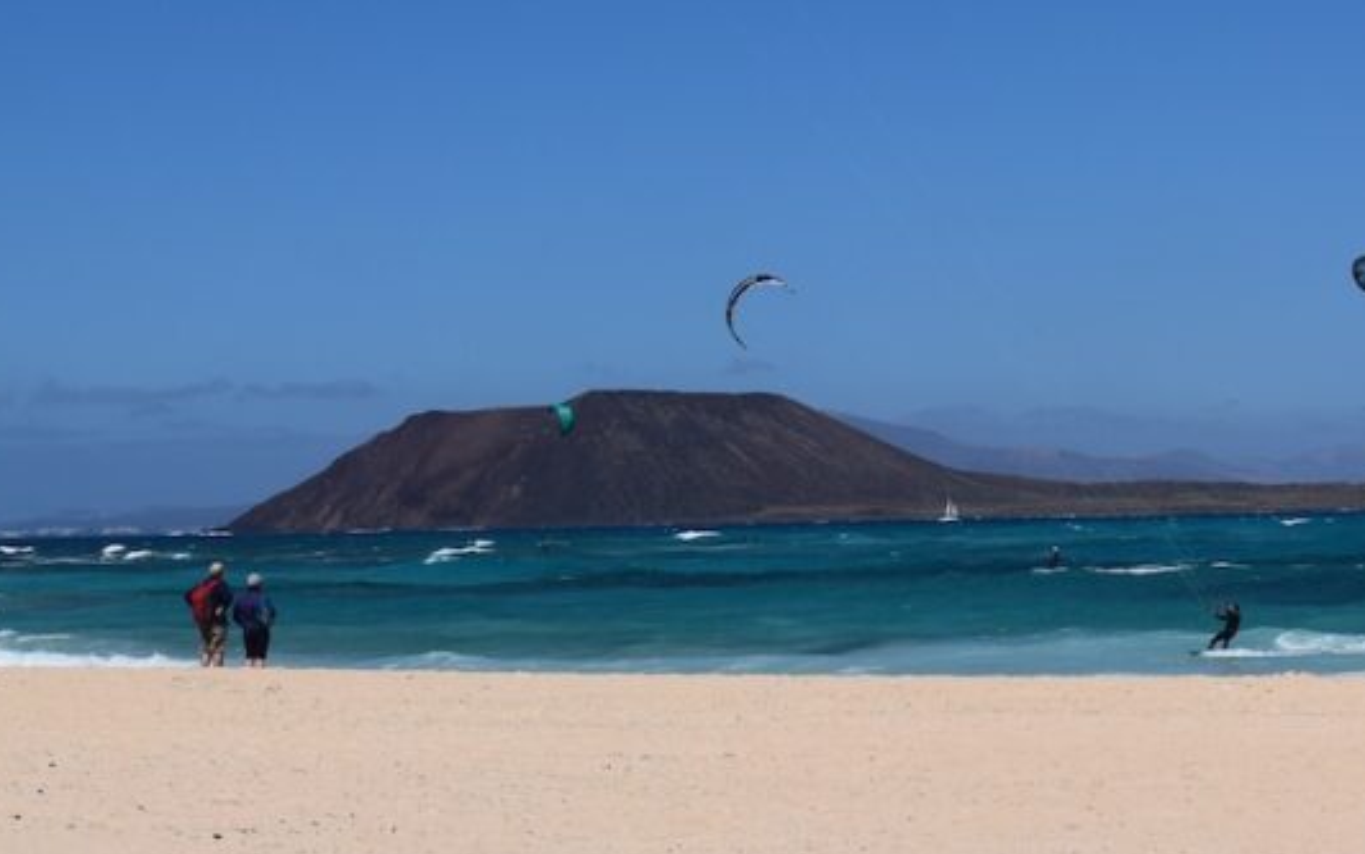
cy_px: 377
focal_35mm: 103
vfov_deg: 12.7
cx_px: 993
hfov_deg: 20.1
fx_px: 3833
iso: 200
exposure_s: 1/640
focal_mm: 35
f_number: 11
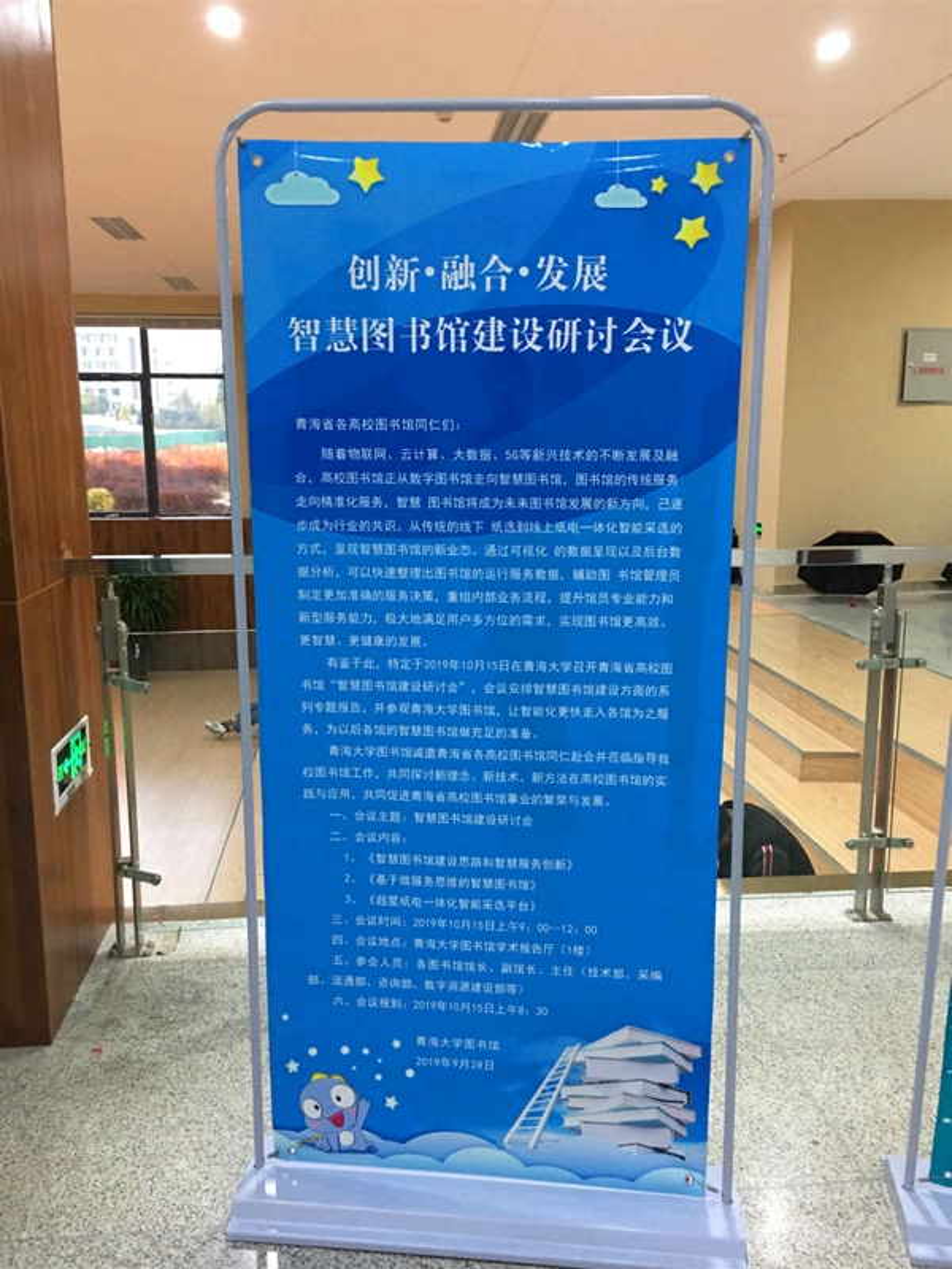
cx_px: 476
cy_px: 634
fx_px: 1063
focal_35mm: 29
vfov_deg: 61.7
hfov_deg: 48.2
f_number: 2.2
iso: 100
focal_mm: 4.15
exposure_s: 1/17
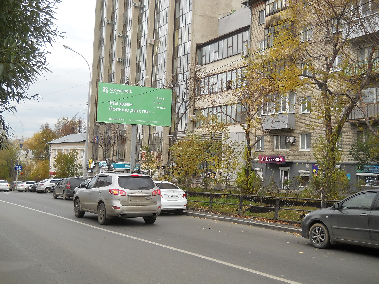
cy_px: 142
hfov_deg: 45.8
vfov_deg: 35.1
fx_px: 449
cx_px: 190
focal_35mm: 41
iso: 80
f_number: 3.1
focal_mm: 6.72
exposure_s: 1/320
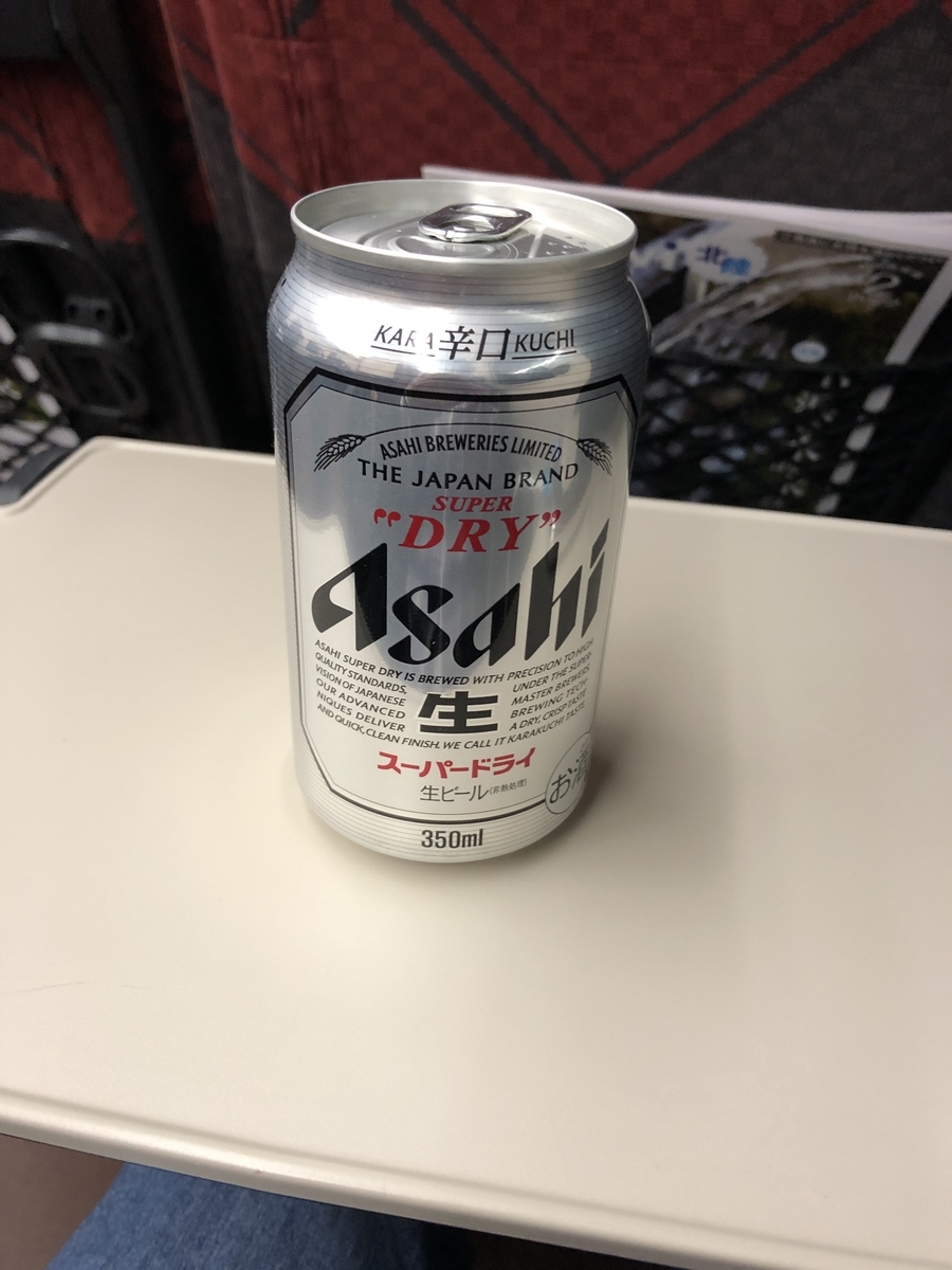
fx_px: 1027
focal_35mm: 28
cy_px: 635
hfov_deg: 49.7
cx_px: 476
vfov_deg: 63.4
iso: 50
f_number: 1.8
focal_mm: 3.99
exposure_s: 1/15
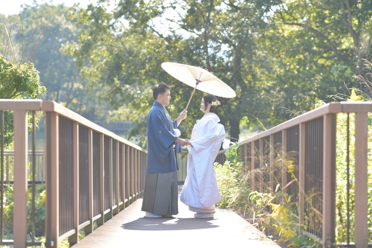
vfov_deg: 13.0
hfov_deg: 19.5
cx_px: 186
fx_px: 1085
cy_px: 124
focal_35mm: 105
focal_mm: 105
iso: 100
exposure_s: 1/250
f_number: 3.2
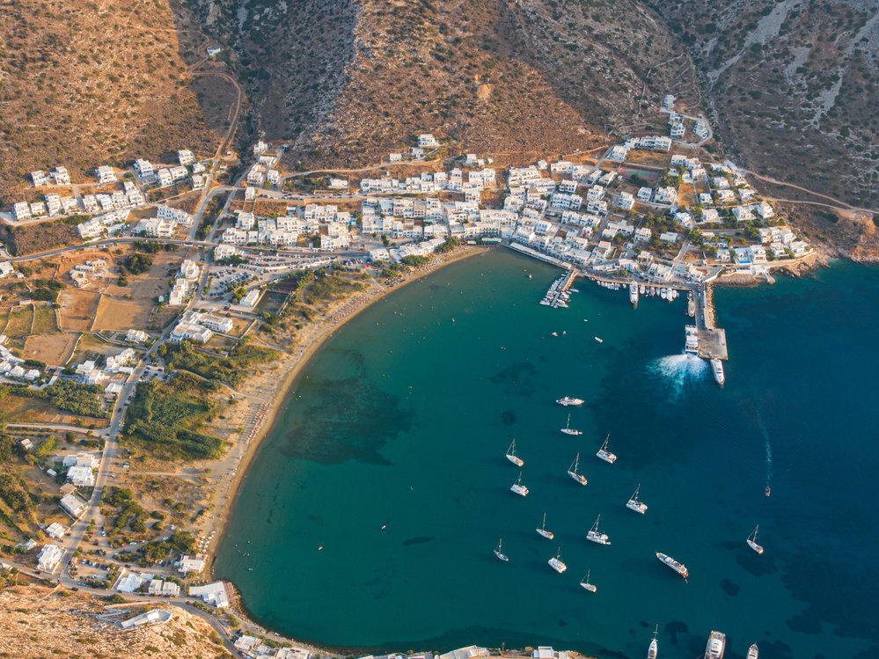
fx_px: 1219
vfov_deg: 30.3
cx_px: 440
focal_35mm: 48
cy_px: 330
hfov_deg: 39.7
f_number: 3.8
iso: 100
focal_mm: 8.6
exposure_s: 1/100
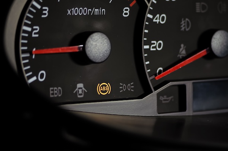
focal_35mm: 150
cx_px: 114
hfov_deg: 13.7
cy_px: 76
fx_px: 948
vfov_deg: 9.1
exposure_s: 1/50
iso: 500
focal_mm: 100
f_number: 4.5
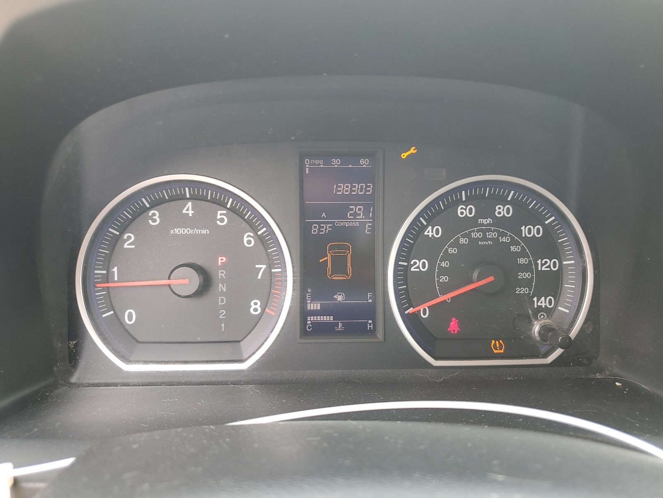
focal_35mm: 26
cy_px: 249
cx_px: 332
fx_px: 498
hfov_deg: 67.3
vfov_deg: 53.1
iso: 56
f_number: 1.5
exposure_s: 1/120
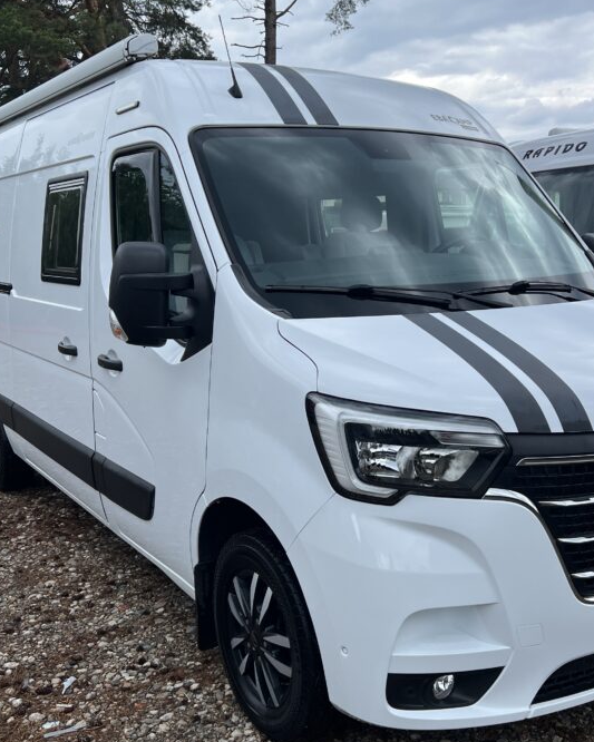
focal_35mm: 39
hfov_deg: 38.1
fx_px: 857
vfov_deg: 46.8
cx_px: 343
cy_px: 364
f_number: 1.5
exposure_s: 1/1779
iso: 50
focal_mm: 5.7
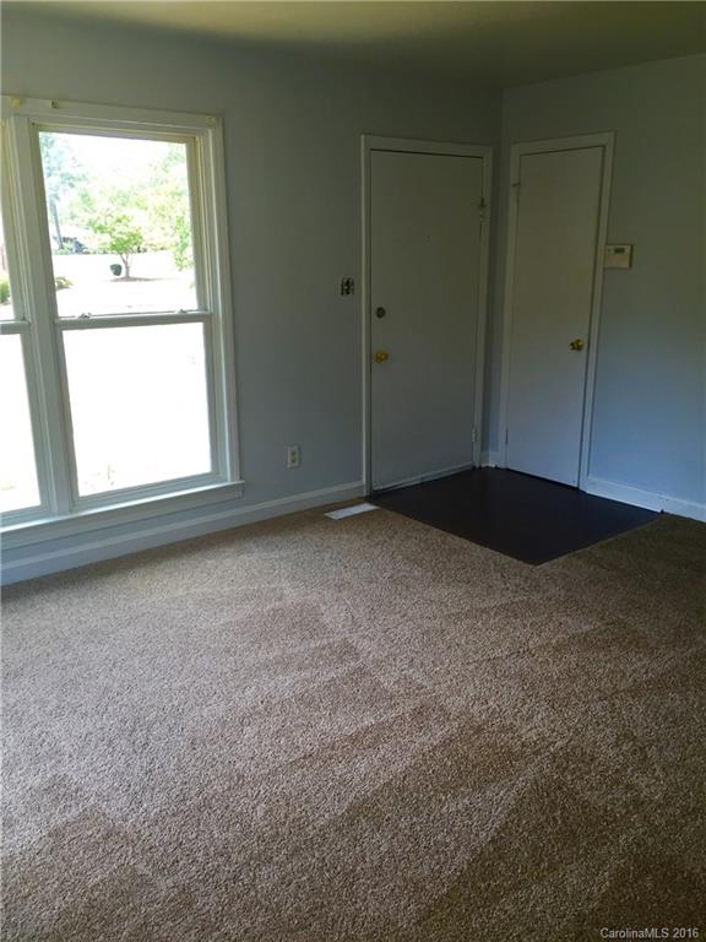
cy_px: 471
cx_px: 353
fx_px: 789
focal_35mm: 29
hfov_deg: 48.2
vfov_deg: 61.7
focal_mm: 4.15
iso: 50
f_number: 2.2
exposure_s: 1/120
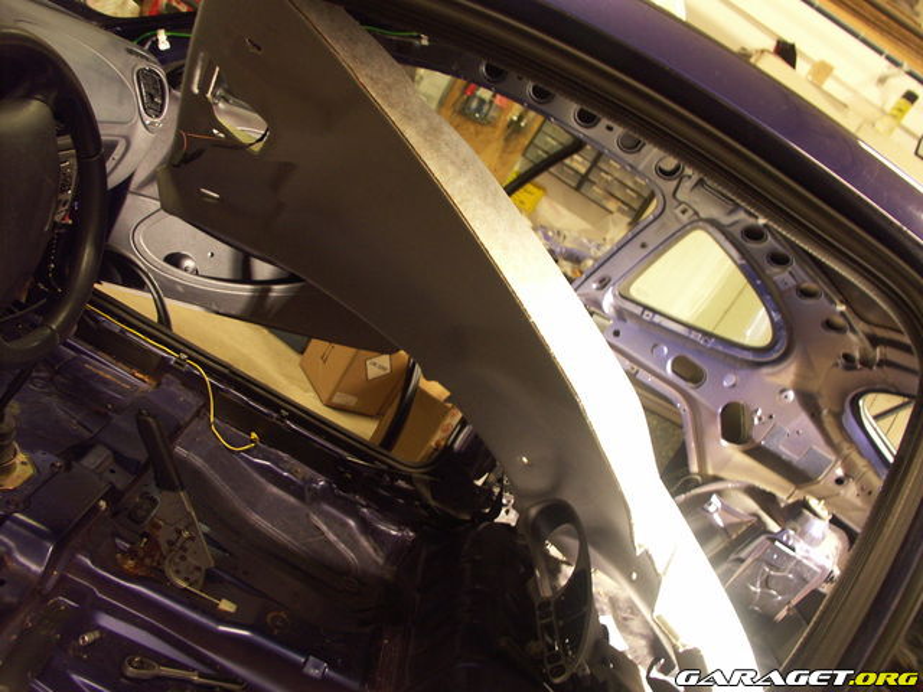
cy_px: 346
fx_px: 747
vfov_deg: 49.7
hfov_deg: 63.4
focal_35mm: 28
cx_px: 462
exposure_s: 1/10
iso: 200
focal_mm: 7.21
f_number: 2.8
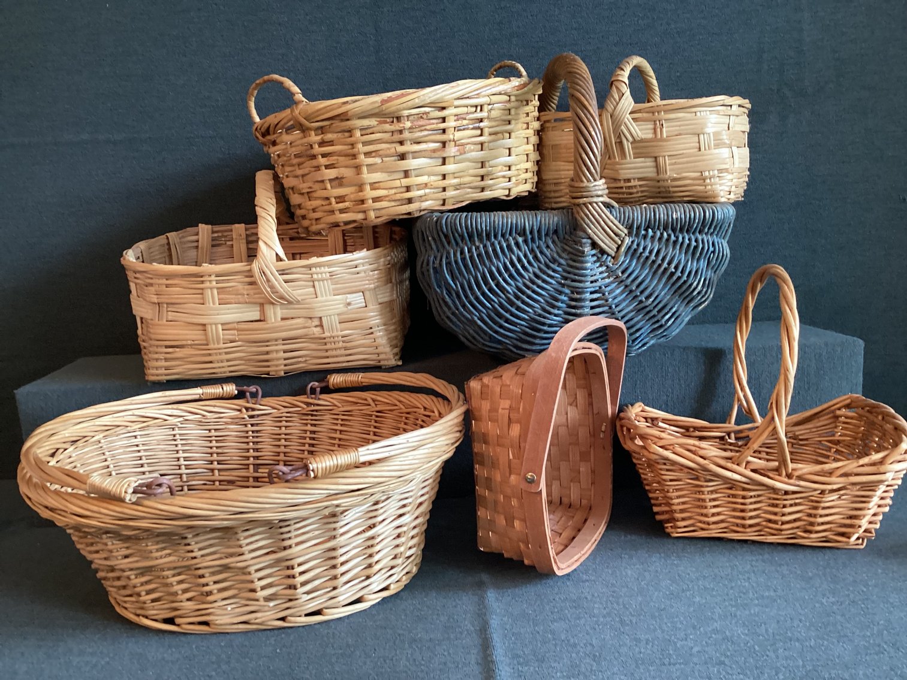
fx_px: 812
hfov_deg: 58.3
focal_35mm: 31
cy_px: 340
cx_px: 454
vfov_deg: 45.4
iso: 320
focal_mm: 3.3
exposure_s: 1/50
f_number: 2.4
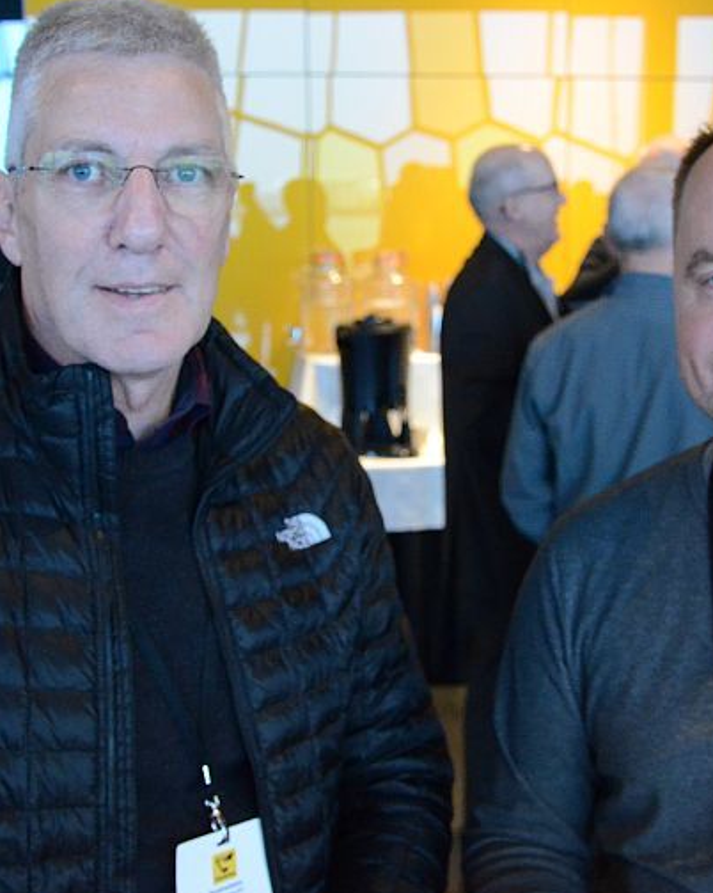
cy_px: 454
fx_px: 1395
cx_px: 399
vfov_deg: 35.5
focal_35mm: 53
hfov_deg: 28.7
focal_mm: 21
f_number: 4.5
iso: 4000
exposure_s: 1/80
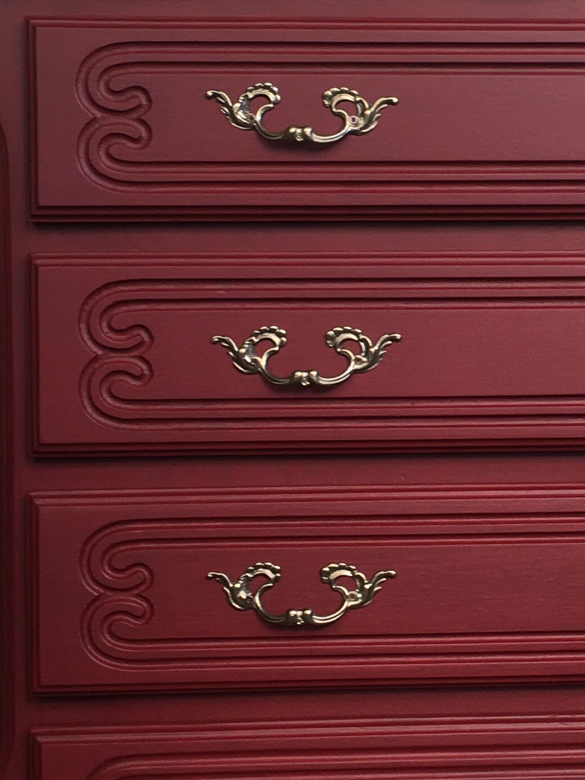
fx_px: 1893
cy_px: 313
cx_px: 606
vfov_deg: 23.2
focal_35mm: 84
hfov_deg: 17.1
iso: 25
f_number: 2.2
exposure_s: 1/100
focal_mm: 4.15
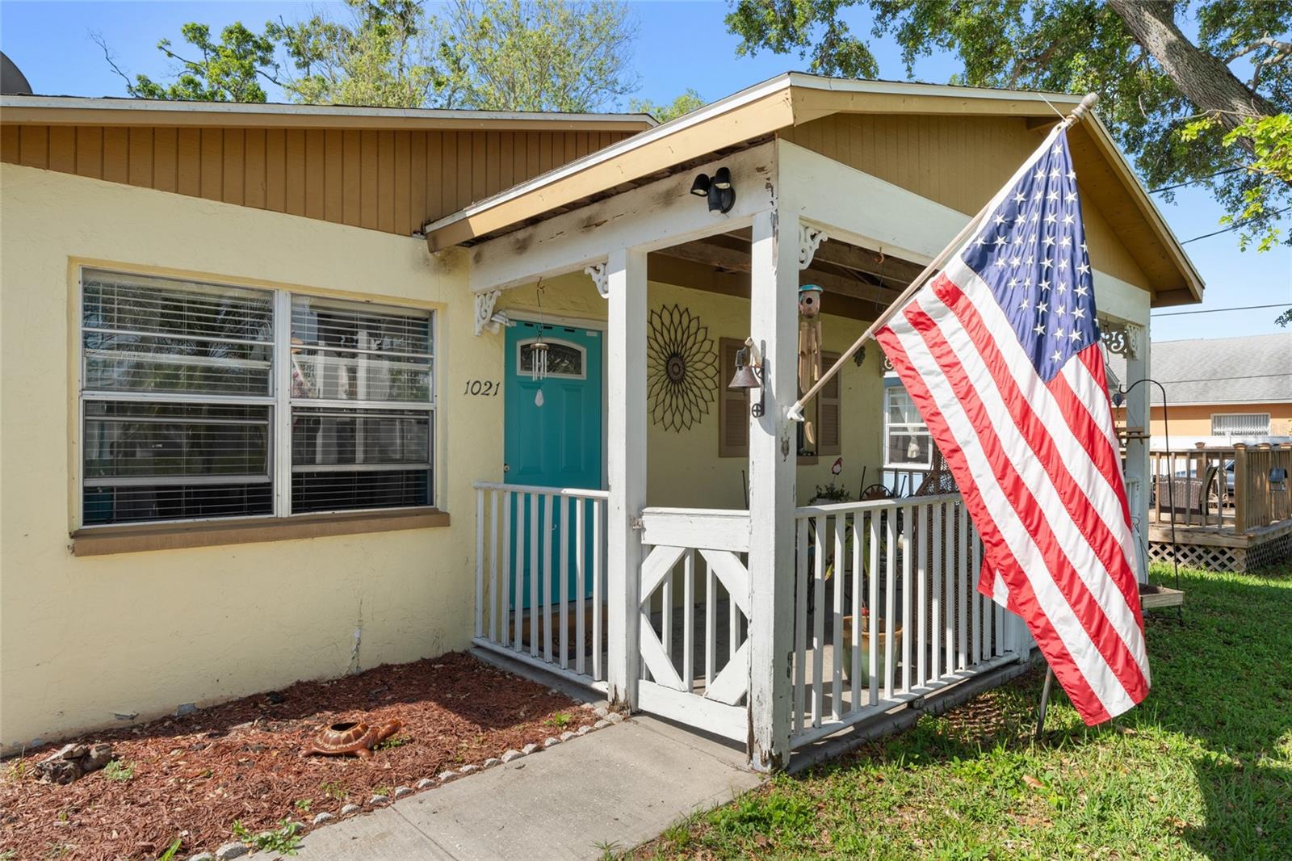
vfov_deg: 57.2
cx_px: 646
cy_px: 430
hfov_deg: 78.6
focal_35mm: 22
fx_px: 789
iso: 250
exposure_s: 1/200
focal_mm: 22
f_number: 9
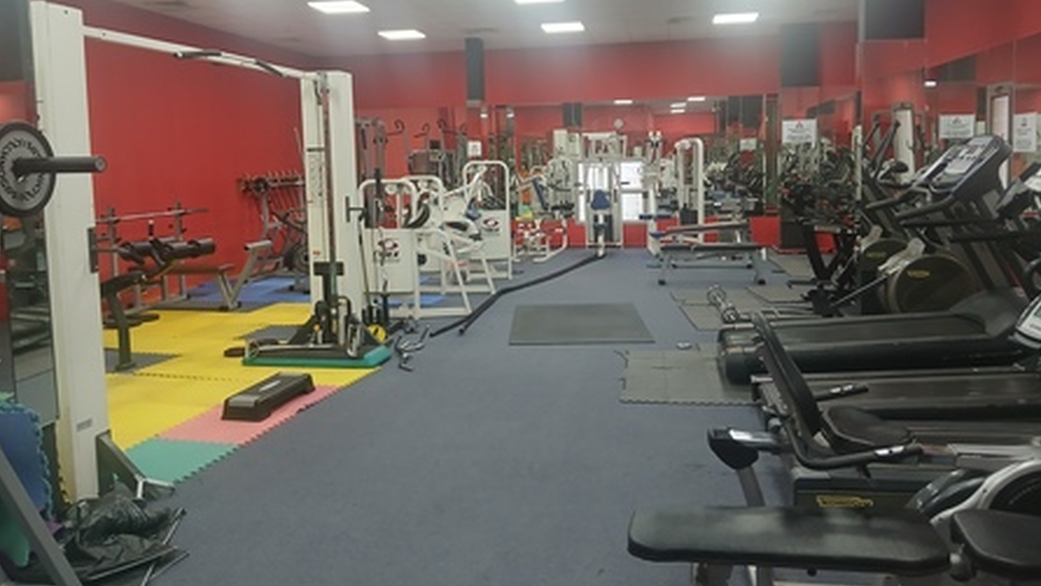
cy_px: 235
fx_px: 801
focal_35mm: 29
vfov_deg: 40.0
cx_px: 531
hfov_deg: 66.1
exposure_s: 1/50
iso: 200
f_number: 1.8
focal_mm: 3.98
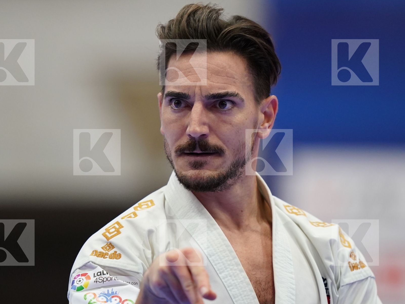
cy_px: 152
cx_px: 183
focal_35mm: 651
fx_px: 7616
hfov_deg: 3.0
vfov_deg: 2.3
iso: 2500
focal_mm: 400
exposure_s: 1/500
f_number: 2.8
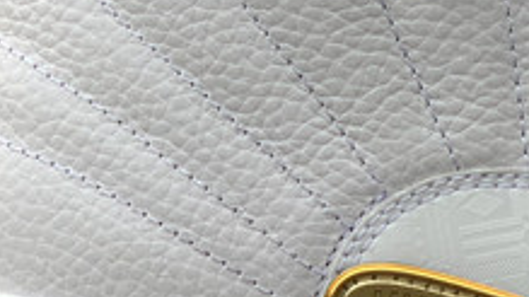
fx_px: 3267
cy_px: 144
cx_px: 599
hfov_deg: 9.2
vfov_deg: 5.2
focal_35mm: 233
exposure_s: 1/130
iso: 16
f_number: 2.4
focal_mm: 6
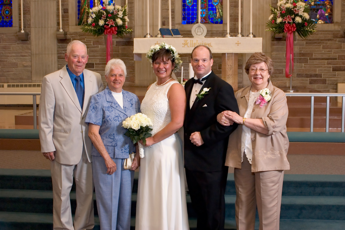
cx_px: 172
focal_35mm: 52
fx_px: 503
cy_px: 115
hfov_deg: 37.9
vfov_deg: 25.7
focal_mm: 35
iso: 800
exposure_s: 1/25
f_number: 6.3
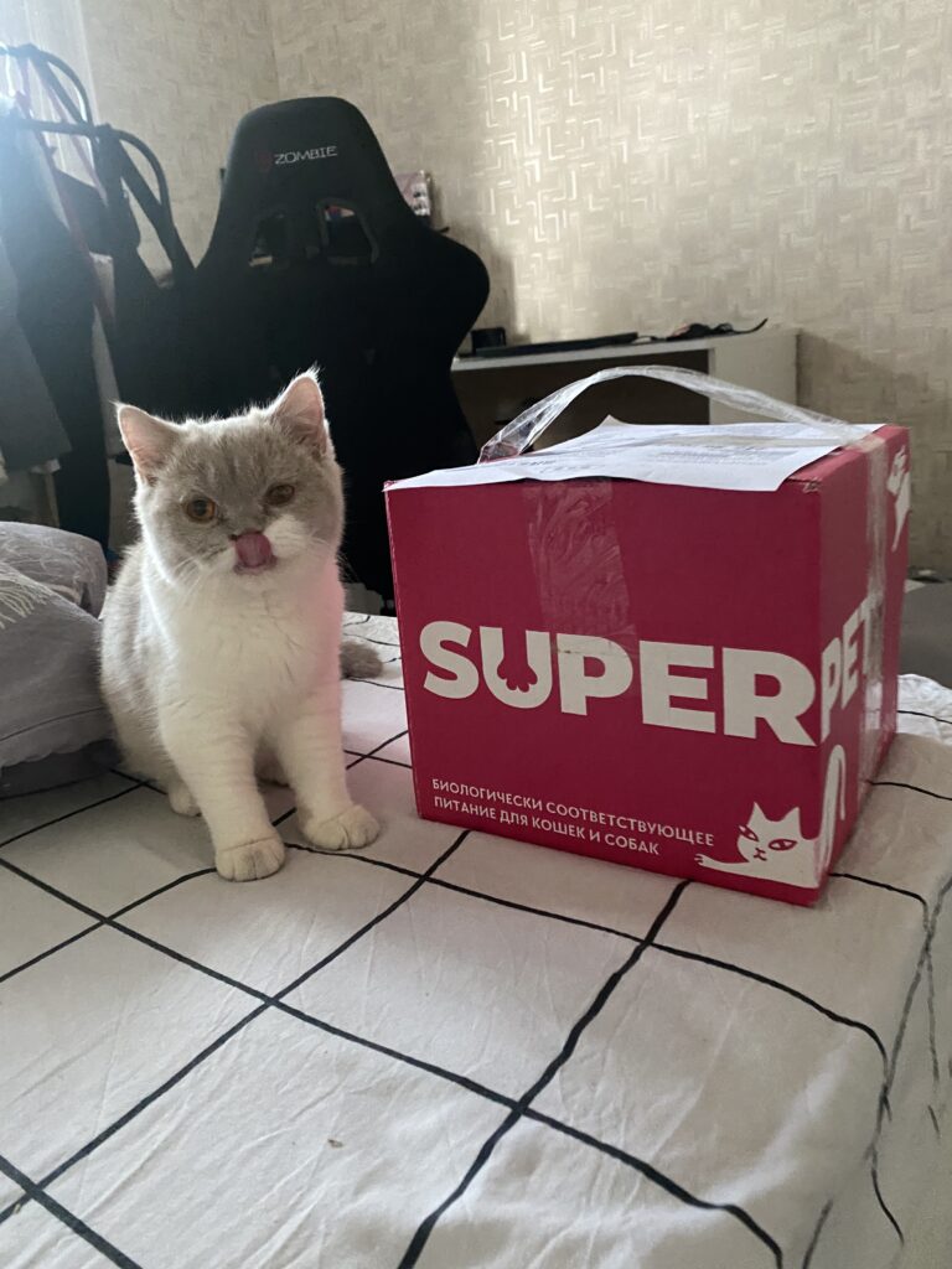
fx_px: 953
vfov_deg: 67.3
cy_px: 634
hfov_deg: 53.1
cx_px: 476
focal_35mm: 26
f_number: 1.8
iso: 640
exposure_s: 1/40
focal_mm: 4.25
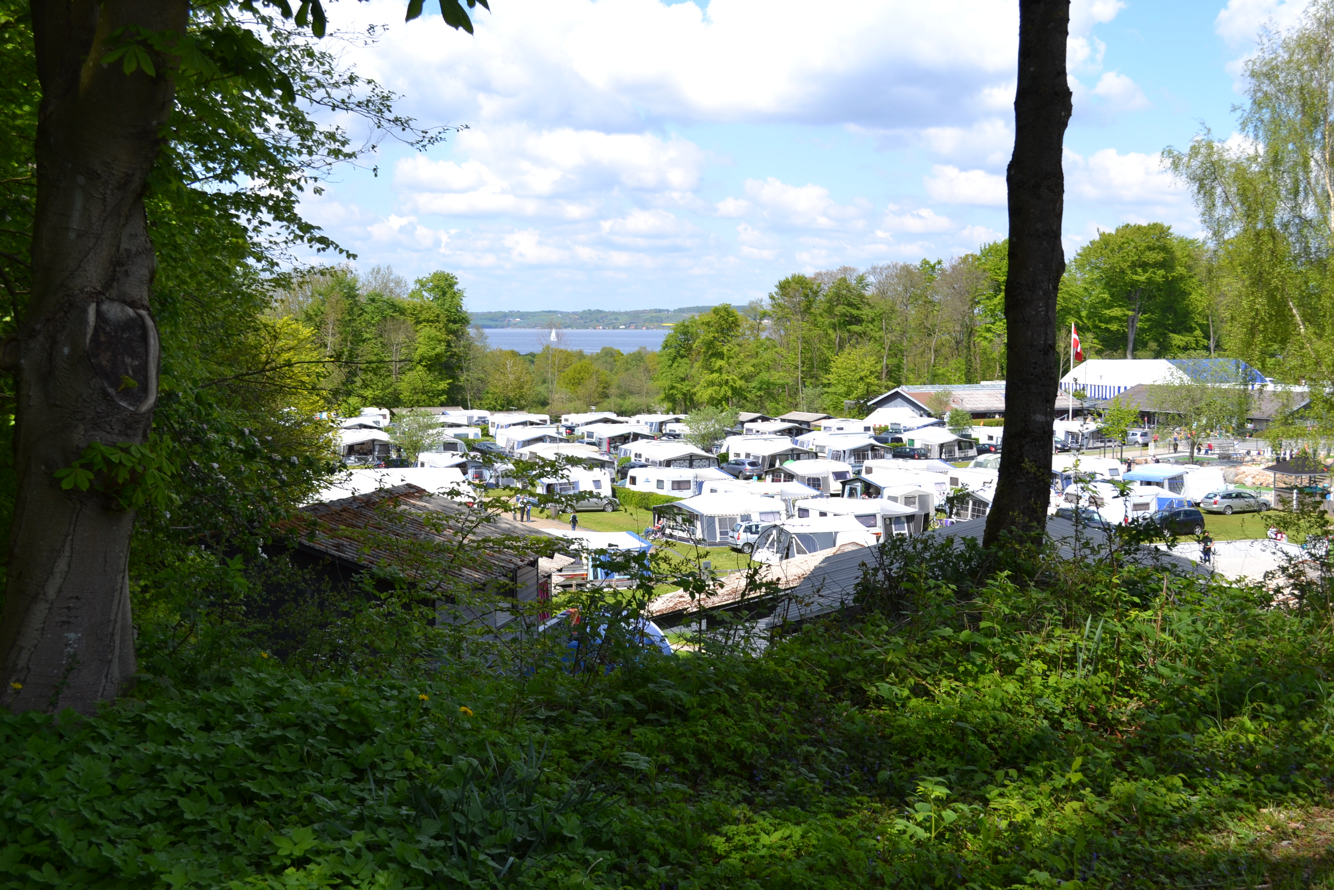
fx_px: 1556
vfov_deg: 31.9
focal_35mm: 42
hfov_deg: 46.4
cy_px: 445
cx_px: 667
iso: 100
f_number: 7.1
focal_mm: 28
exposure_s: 1/200
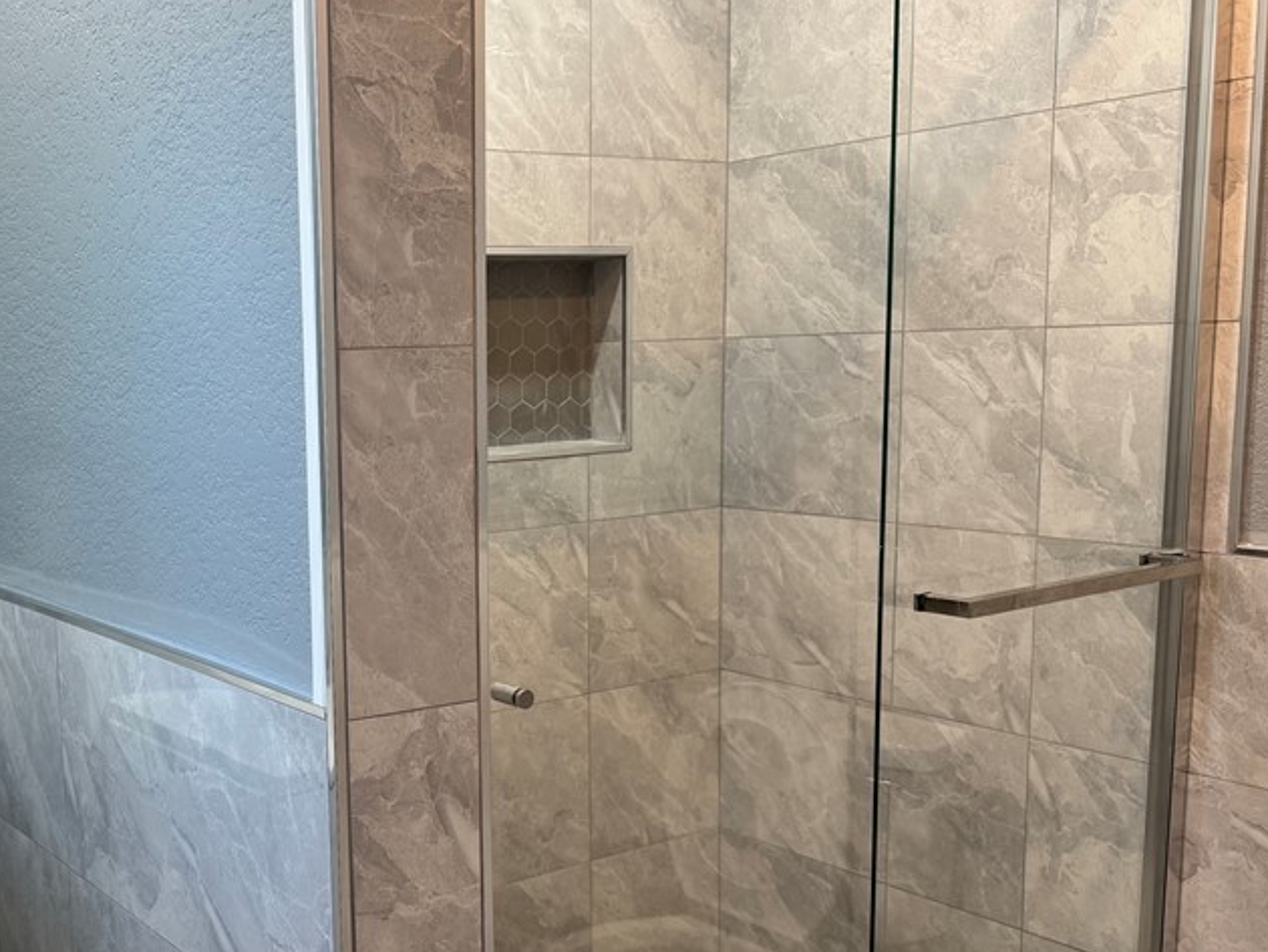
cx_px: 314
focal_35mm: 39
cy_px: 553
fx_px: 1429
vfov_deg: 36.8
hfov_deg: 46.1
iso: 160
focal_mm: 6.76
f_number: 1.78
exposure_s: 1/120
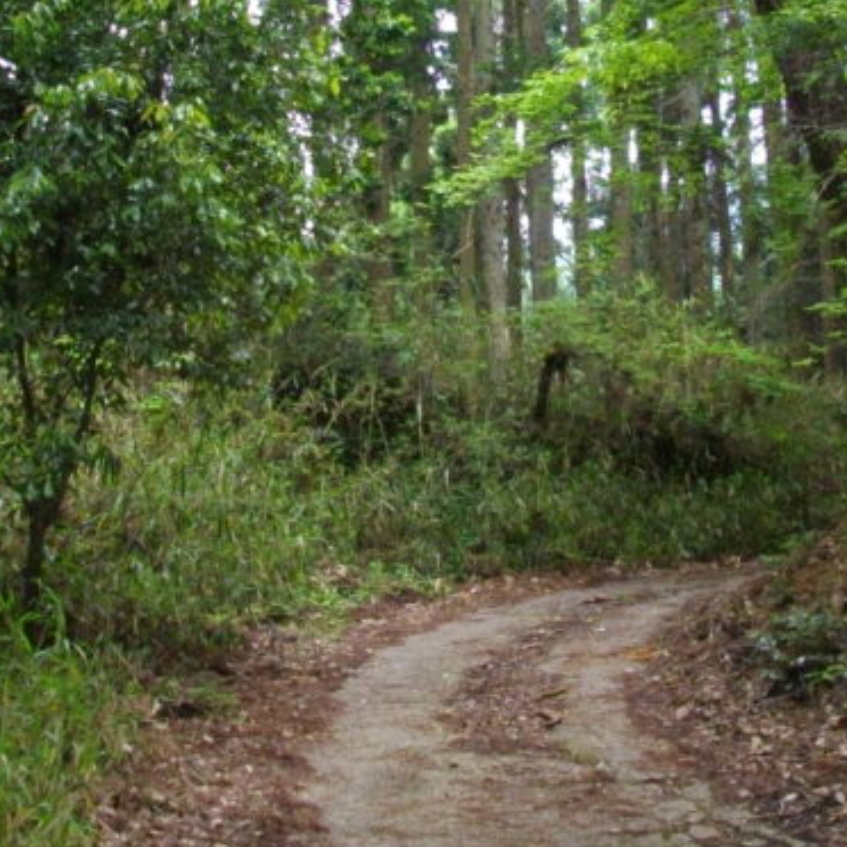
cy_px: 164
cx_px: 369
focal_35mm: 90
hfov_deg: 19.3
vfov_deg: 19.1
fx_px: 2491
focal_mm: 6.2
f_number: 2.8
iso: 180
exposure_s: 1/125
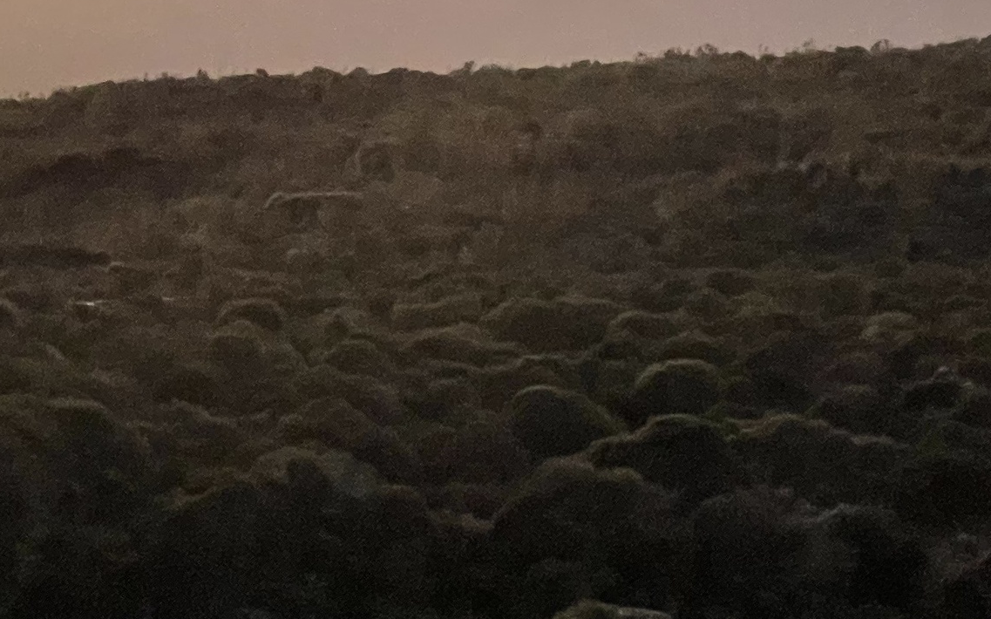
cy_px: -73
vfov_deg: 7.8
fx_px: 4509
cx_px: 265
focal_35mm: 167
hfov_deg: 12.5
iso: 800
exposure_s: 1/52
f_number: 2
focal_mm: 6
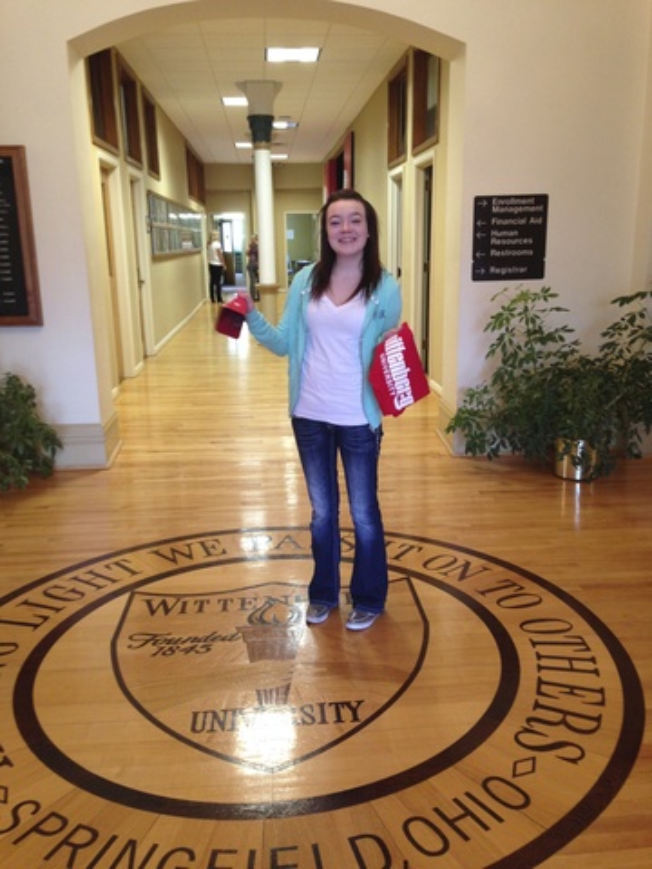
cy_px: 434
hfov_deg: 42.9
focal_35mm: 33
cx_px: 326
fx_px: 829
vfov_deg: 55.4
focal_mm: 4.12
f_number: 2.4
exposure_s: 1/20
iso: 125
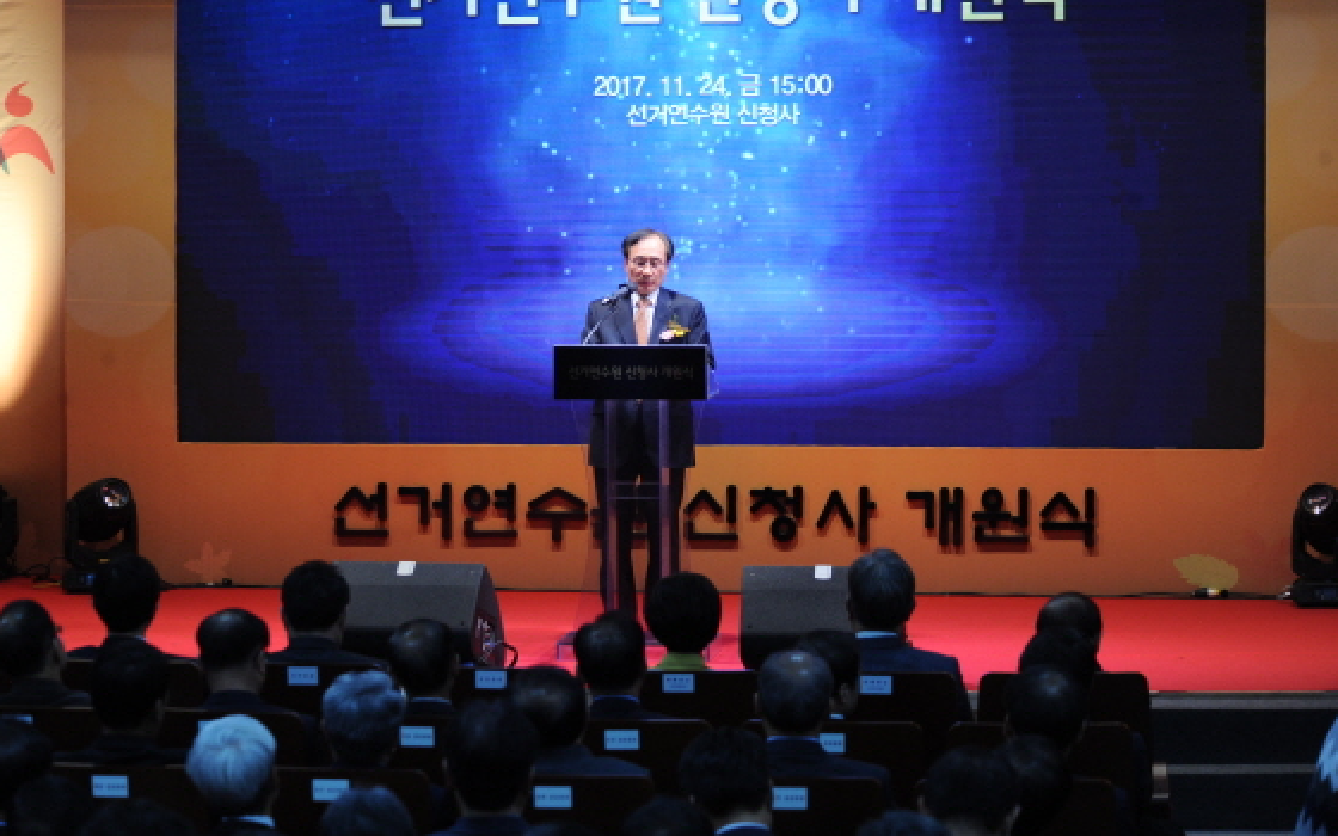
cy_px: 367
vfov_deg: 10.0
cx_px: 633
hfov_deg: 15.9
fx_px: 4777
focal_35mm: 131
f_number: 5.6
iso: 1600
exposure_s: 1/160
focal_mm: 120
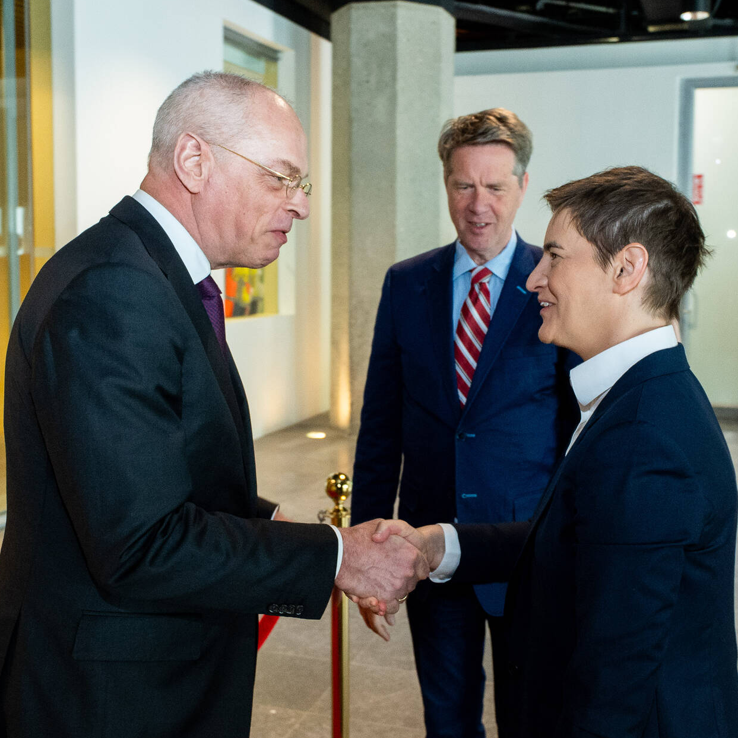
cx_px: 243
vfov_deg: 70.5
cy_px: 376
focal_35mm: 22
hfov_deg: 68.4
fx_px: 522
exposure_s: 1/100
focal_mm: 16.5
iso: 1250
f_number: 3.5
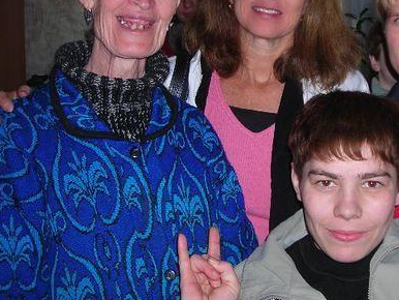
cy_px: 104
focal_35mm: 63
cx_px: 286
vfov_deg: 23.2
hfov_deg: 30.3
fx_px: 727
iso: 50
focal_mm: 6.3
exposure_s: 1/60.1
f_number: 3.2
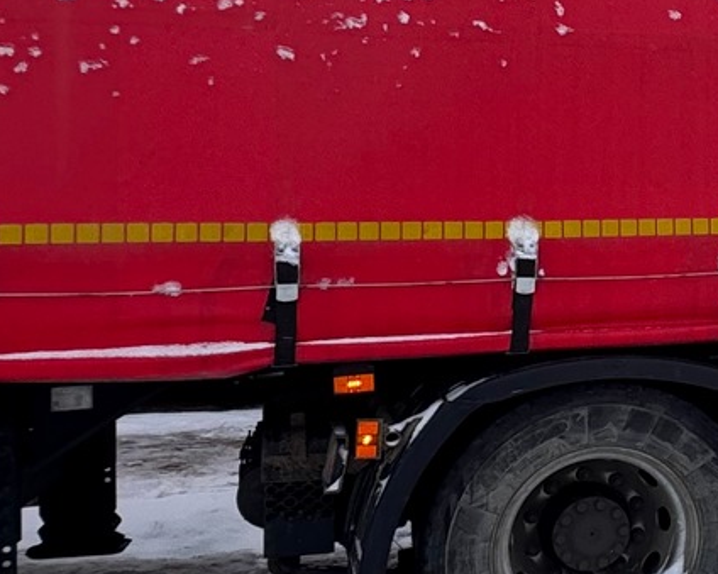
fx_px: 1381
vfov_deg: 23.4
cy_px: 205
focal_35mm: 65
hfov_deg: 23.5
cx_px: 1065
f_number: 2.2
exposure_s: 1/600
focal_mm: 2.22
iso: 40
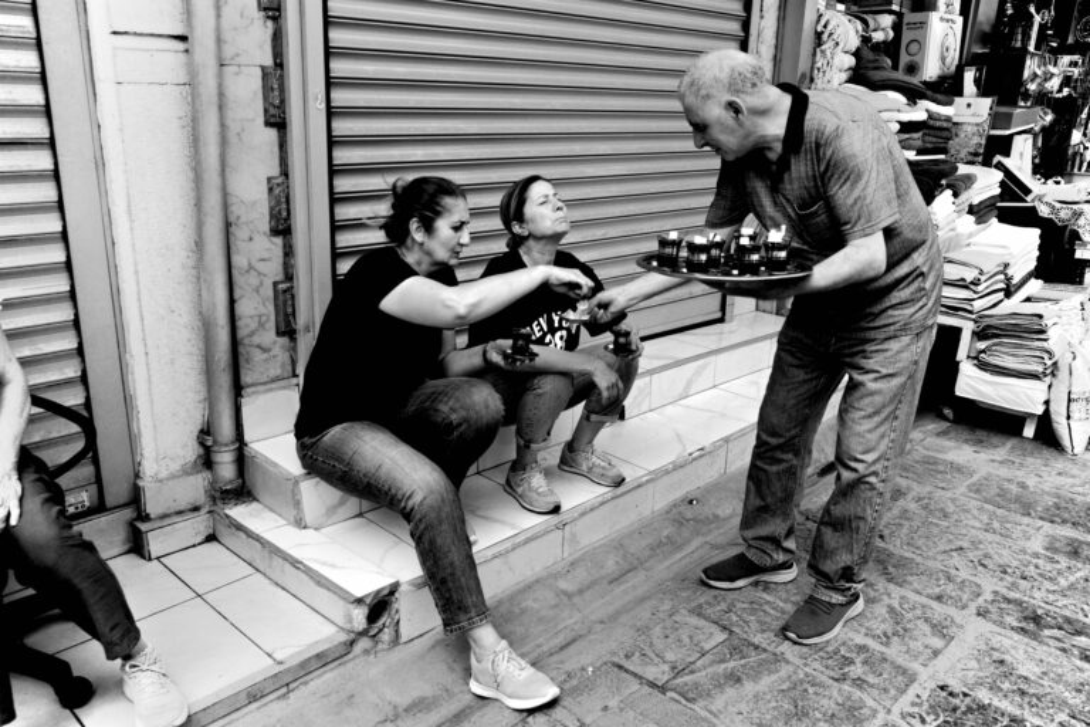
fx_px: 848
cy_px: 364
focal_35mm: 28
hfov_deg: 65.5
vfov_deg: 46.4
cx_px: 545
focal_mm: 18.3
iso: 200
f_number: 3.5
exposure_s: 1/400
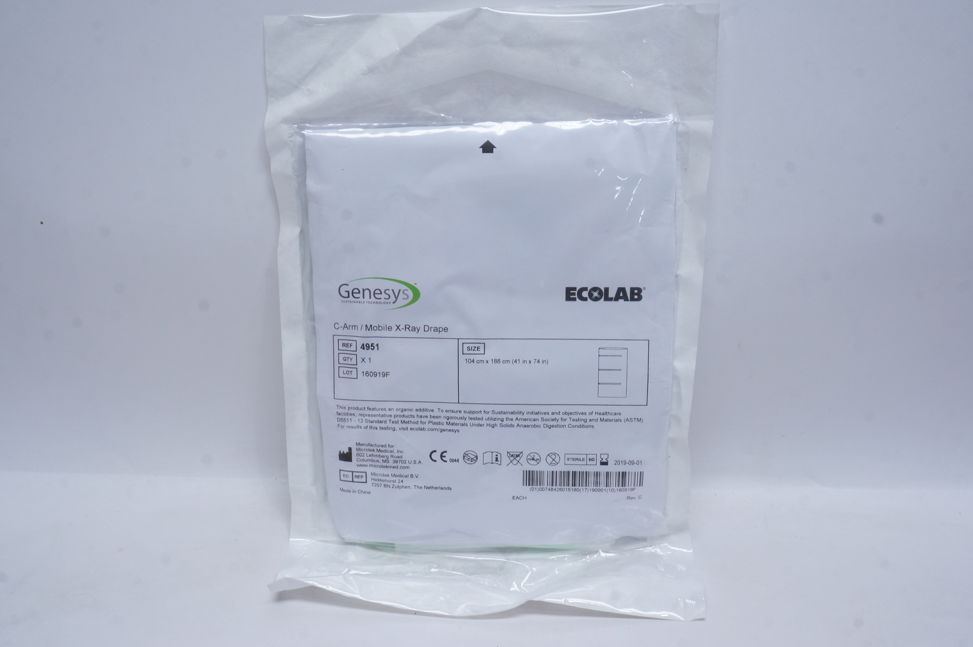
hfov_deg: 55.2
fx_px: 931
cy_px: 324
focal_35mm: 34
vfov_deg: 38.3
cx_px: 486
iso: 400
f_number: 14
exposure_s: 1/10
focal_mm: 23
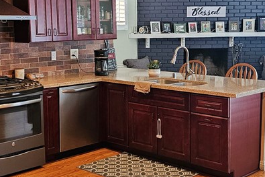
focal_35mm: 62
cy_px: 79
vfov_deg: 21.9
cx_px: 140
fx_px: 456
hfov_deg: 32.4
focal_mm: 6.3
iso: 640
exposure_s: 1/60
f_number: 1.7
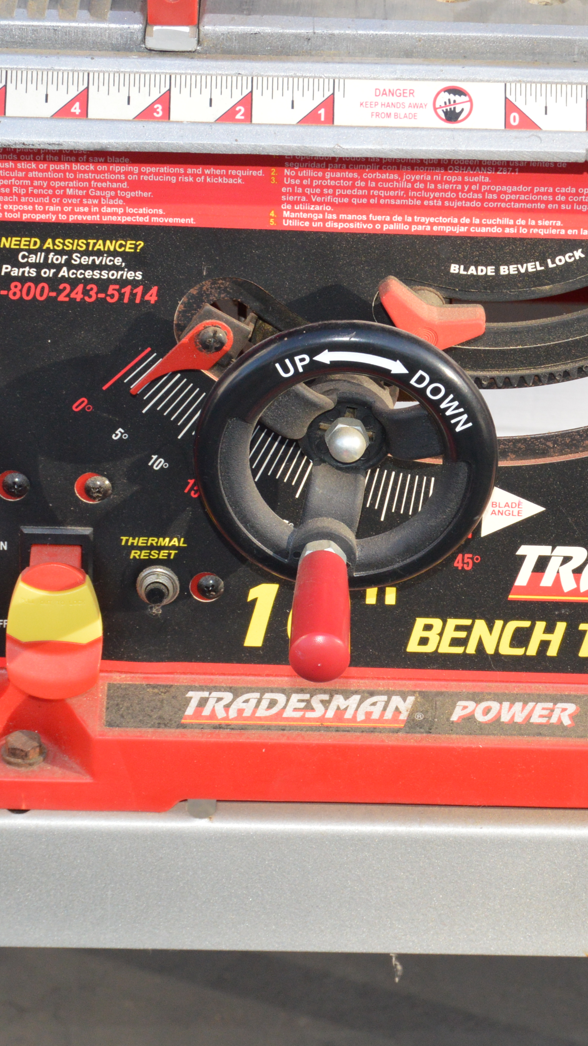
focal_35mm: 134
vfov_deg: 16.0
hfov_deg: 9.0
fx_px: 3715
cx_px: 401
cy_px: 569
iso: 800
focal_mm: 52
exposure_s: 1/200
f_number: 11
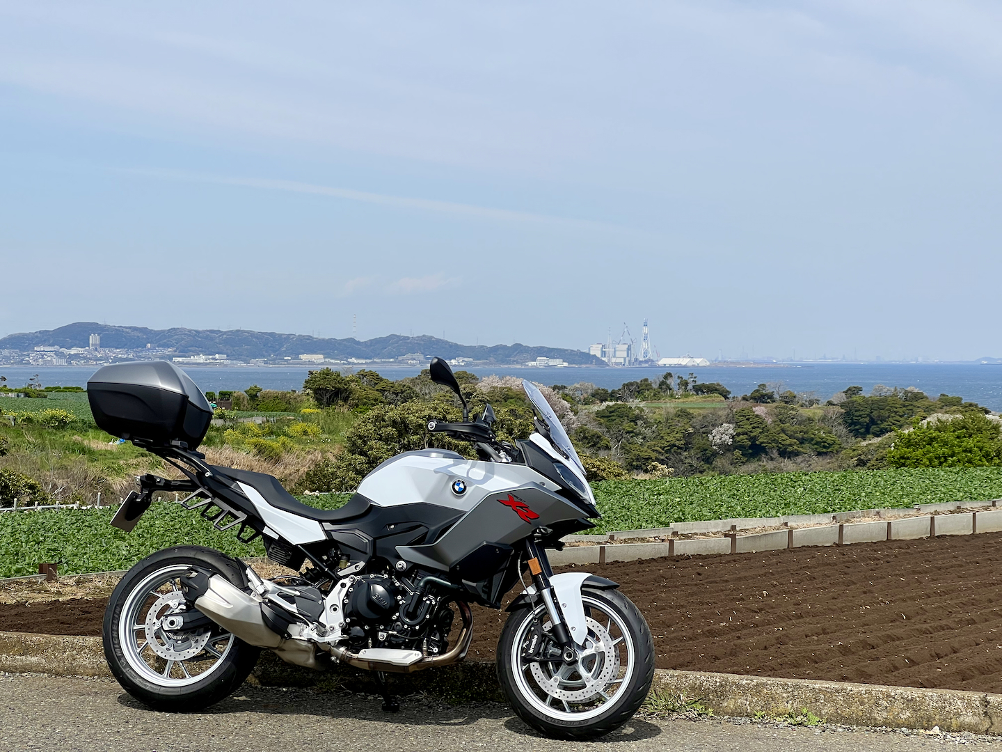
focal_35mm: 77
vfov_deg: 19.1
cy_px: 376
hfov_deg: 25.3
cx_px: 501
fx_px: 2229
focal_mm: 9
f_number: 2.8
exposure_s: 1/1233
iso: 32
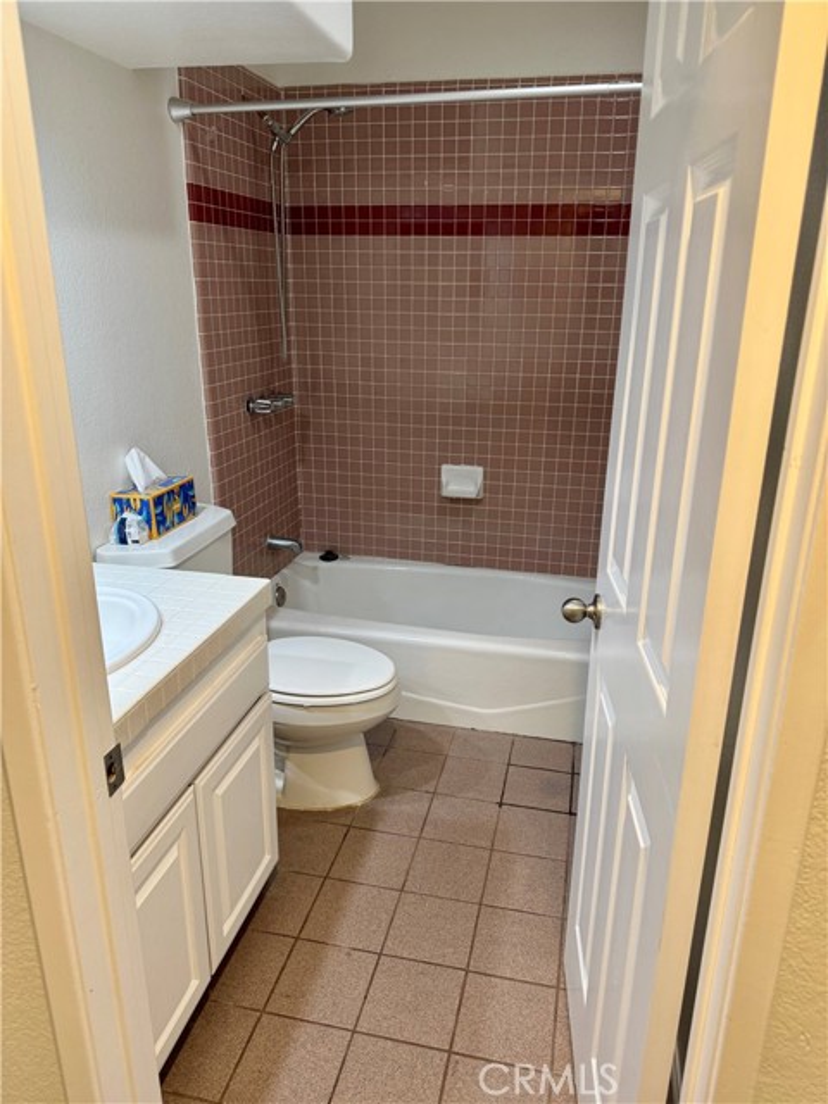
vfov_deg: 71.6
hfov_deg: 56.8
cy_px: 552
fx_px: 765
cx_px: 414
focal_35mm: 24
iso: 160
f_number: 1.78
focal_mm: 6.76
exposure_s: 1/60
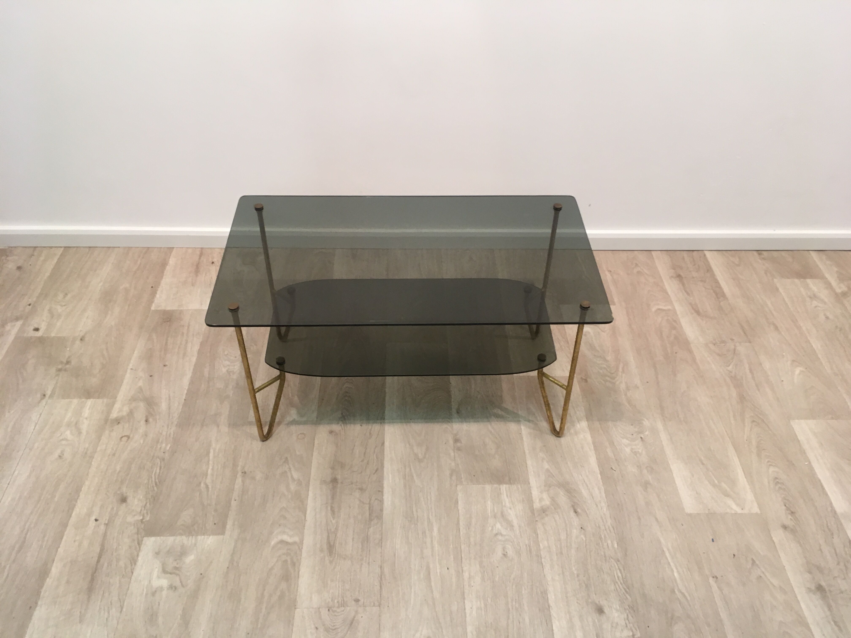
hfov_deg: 61.7
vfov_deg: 48.2
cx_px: 426
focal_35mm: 29
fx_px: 713
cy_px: 319
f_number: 2.2
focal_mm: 4.15
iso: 100
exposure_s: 1/33
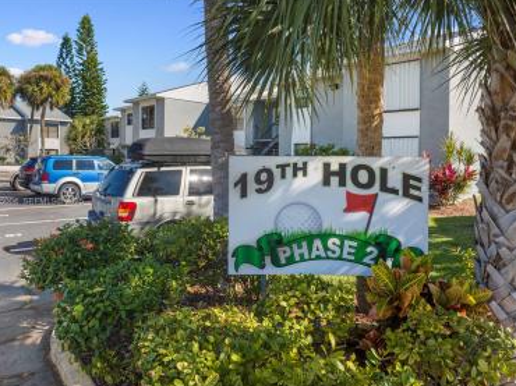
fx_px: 387
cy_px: 202
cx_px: 255
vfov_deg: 53.0
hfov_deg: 67.3
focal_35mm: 26
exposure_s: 1/50
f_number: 3.5
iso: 100
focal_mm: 12.29
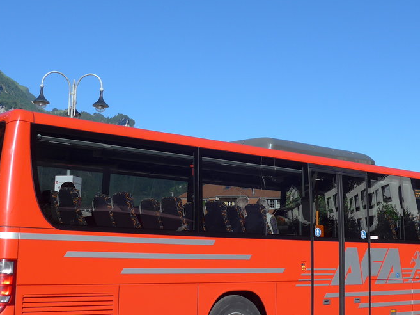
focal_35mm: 53
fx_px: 643
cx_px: 231
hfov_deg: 36.2
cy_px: 156
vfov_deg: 27.5
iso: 80
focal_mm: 6
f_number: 2.8
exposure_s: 1/1300
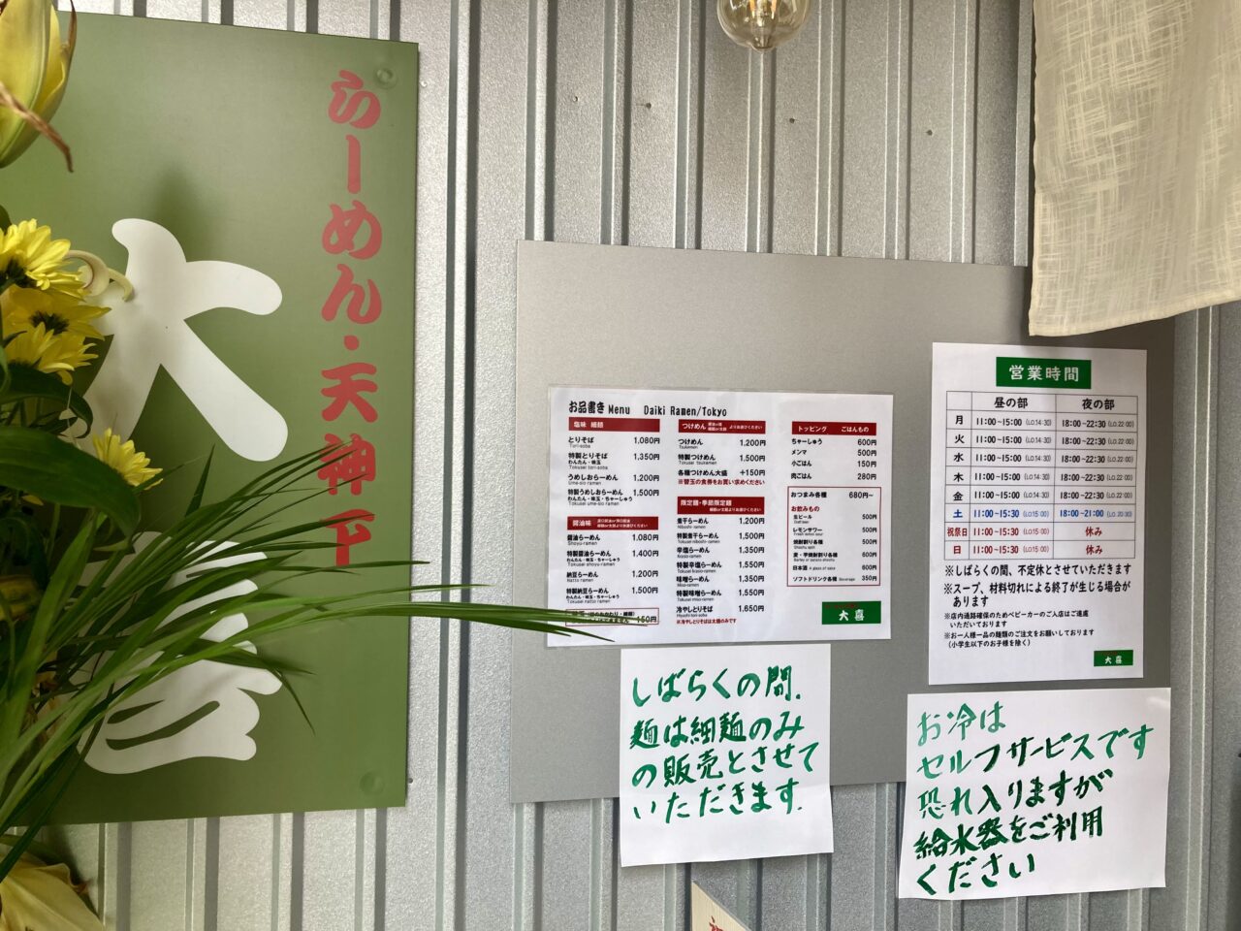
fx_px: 1004
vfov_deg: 49.7
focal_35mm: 28
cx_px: 620
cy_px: 466
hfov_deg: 63.4
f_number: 1.8
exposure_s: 1/100
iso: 25
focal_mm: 3.99
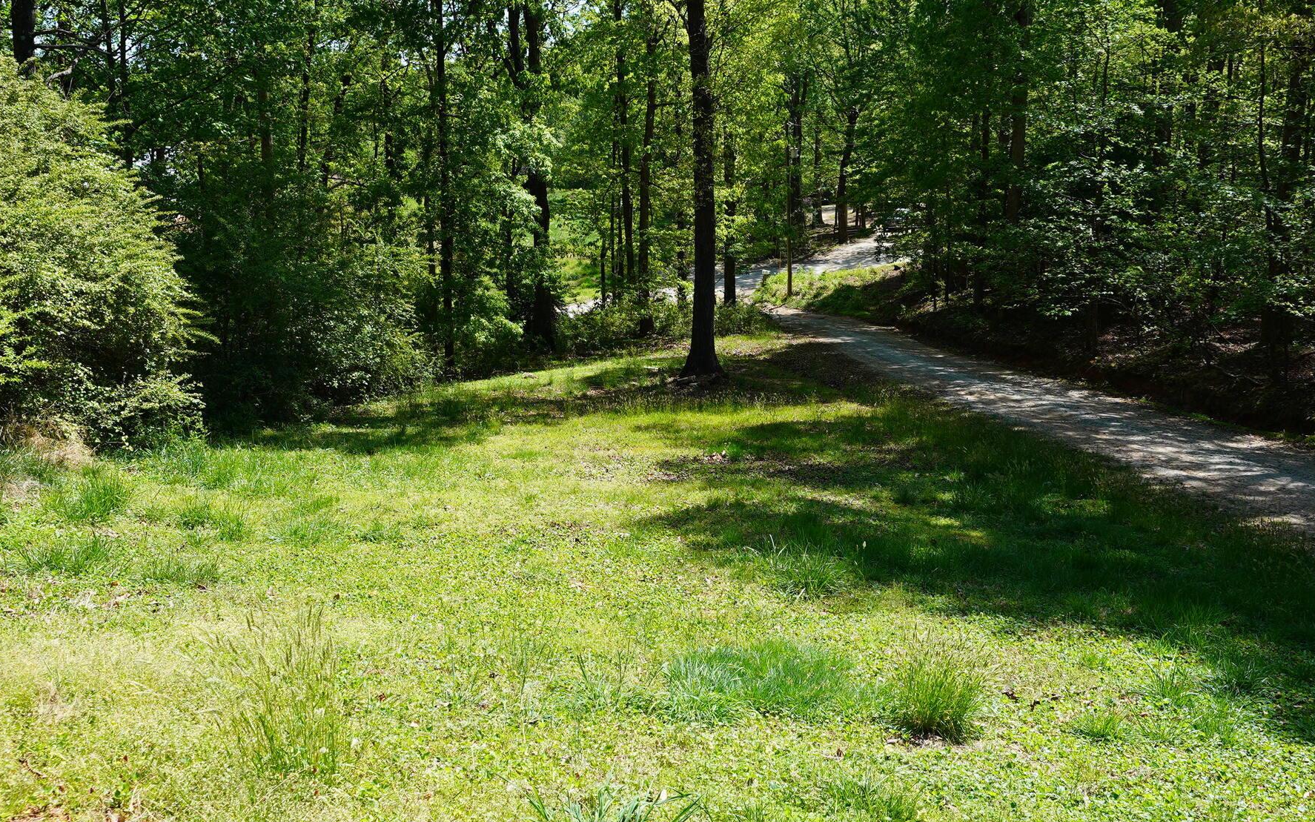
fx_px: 1075
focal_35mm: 30
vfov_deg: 41.8
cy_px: 367
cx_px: 645
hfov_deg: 62.9
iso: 100
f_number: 5
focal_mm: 17
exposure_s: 1/200
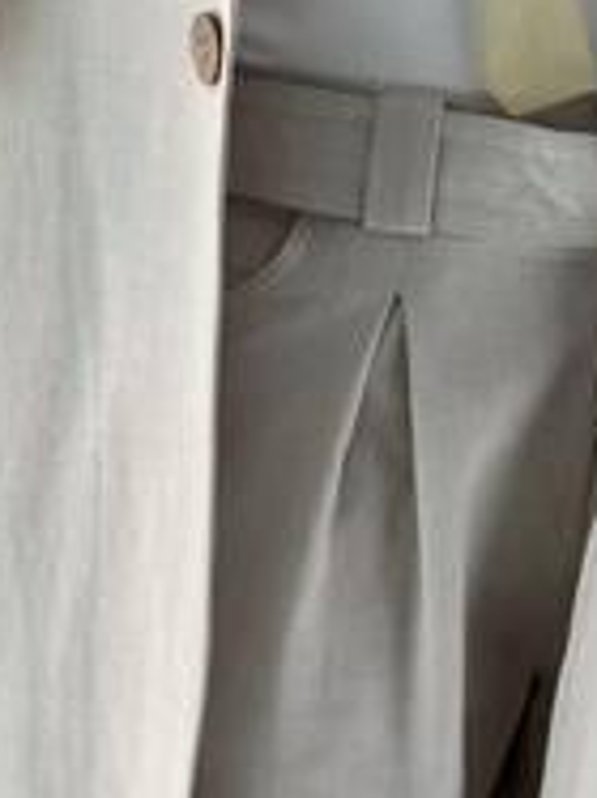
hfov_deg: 13.9
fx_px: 2440
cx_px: 226
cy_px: 796
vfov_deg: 18.1
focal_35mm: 106
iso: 80
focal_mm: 6.86
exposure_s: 1/341
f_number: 1.78
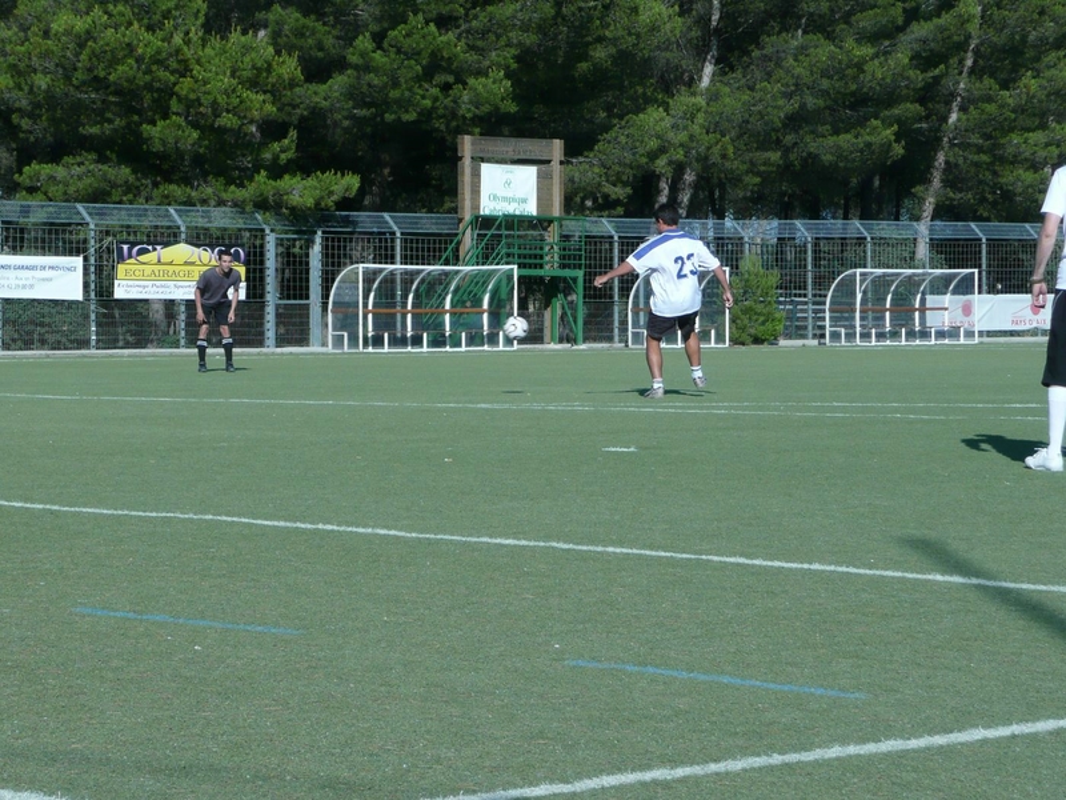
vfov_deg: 12.0
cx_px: 533
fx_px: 3819
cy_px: 400
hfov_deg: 15.9
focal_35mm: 124
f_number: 4.7
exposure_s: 1/640
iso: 100
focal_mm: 16.9
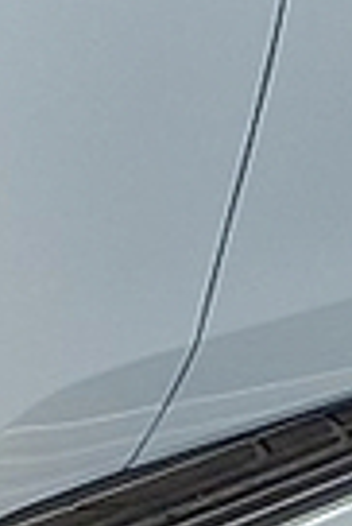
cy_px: -4
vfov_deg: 8.9
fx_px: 3350
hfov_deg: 5.2
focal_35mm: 229
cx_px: -1126
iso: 25
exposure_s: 1/1088
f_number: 1.8
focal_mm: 4.69
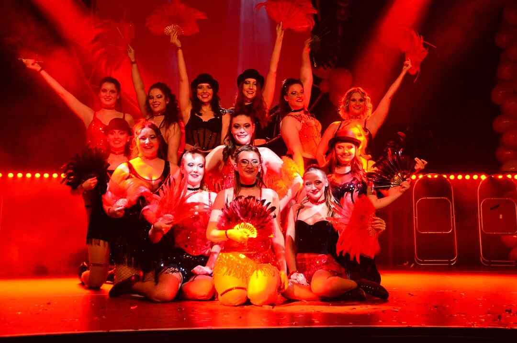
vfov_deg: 21.5
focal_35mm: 63
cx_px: 258
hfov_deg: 31.9
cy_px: 172
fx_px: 903
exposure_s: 1/320
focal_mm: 42
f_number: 5.6
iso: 3200
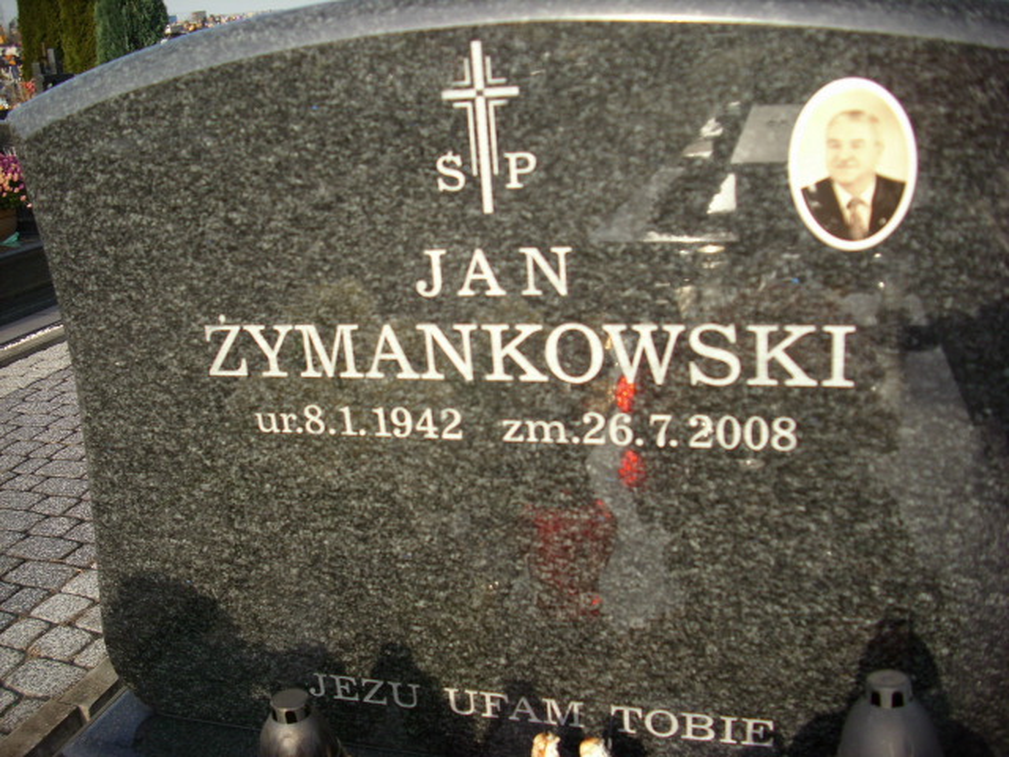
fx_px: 1078
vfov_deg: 38.7
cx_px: 504
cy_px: 378
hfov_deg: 50.1
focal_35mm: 37
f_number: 2.8
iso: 50
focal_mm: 6.2
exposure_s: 1/569
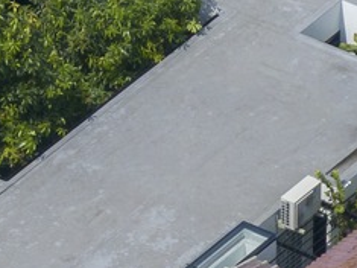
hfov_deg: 2.1
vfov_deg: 1.6
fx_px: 9731
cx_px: -243
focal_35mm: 944
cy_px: 125
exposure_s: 1/640
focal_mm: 30.71
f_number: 3.4
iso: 100
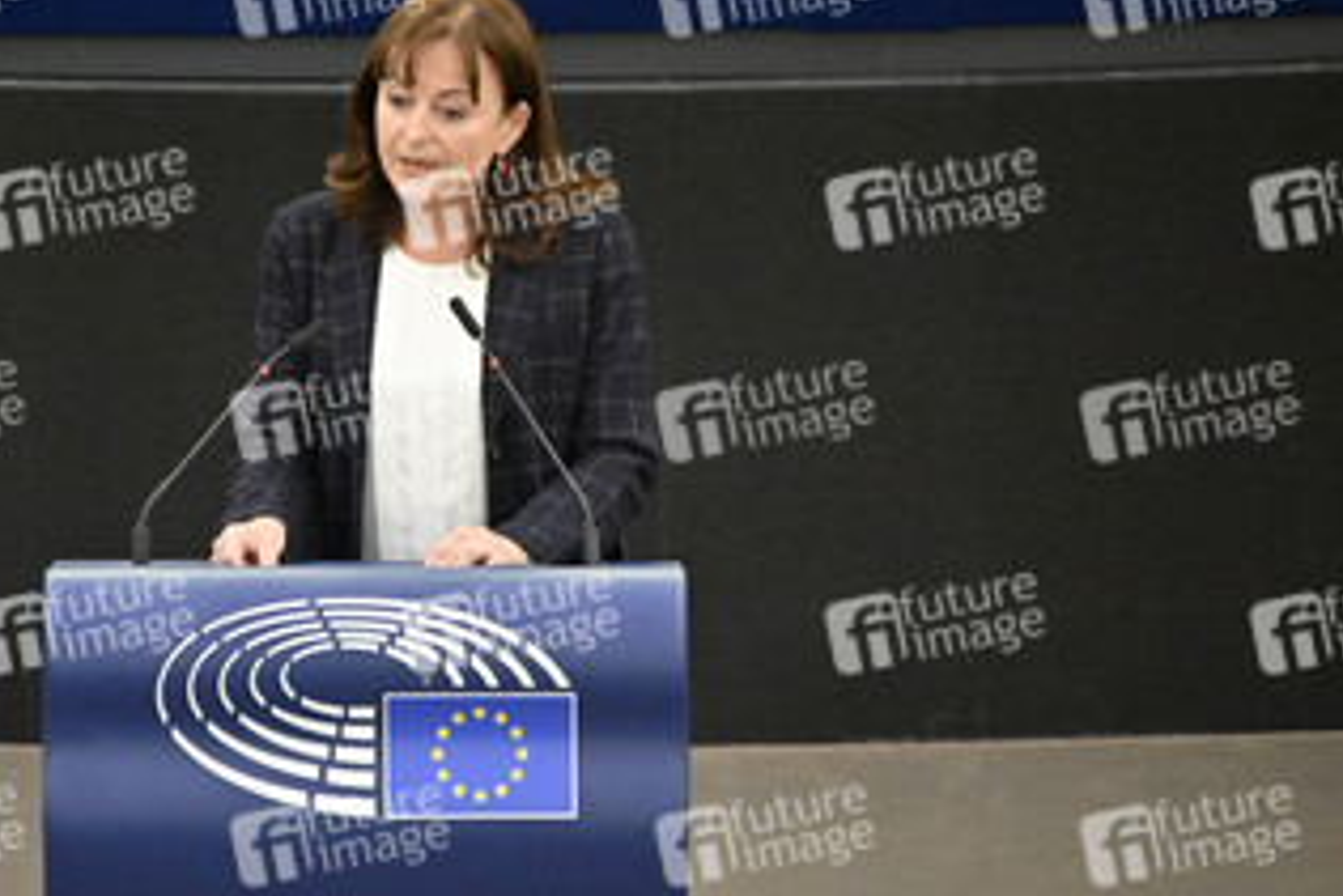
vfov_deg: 1.9
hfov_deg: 2.9
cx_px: 395
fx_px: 26572
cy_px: 518
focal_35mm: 712
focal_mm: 500
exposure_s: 1/400
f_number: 6.3
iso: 6400
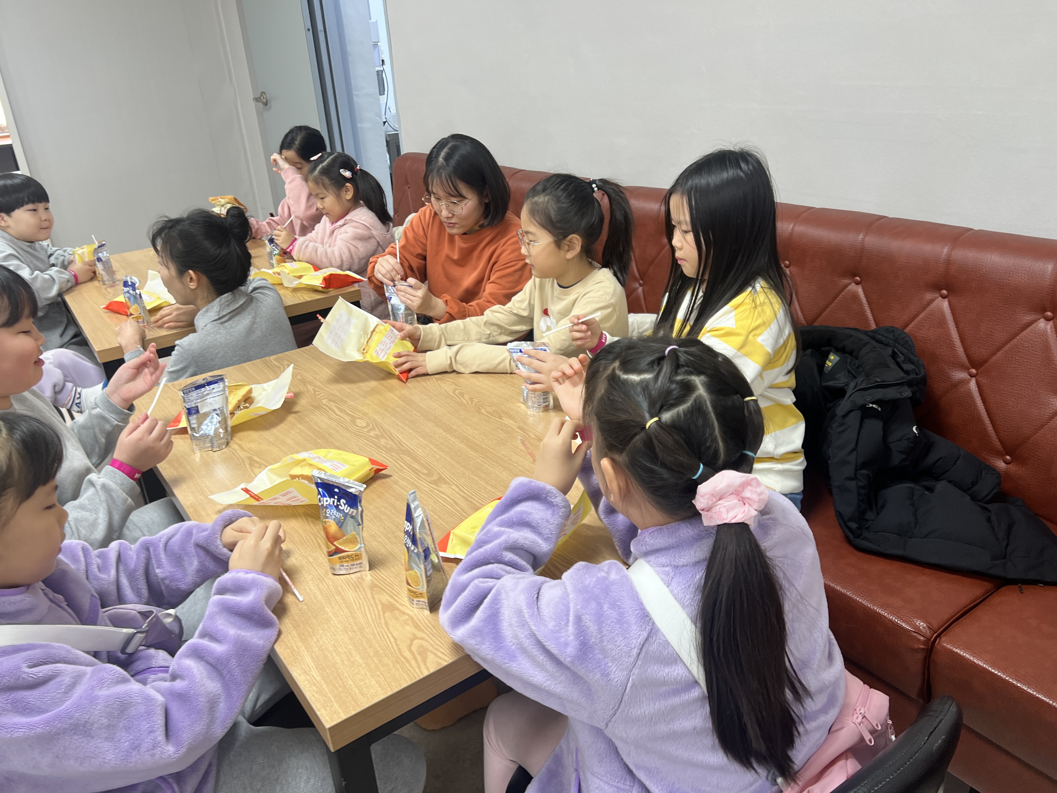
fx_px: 794
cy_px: 396
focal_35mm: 26
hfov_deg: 67.3
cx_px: 528
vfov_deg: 53.1
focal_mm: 5.7
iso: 80
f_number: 1.5
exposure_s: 1/60
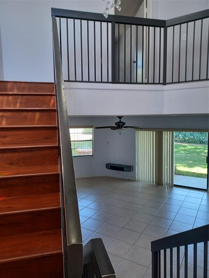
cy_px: 139
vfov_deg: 69.4
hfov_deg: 54.9
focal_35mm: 25
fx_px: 201
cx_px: 104
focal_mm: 4.6
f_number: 1.8
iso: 200
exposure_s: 1/60
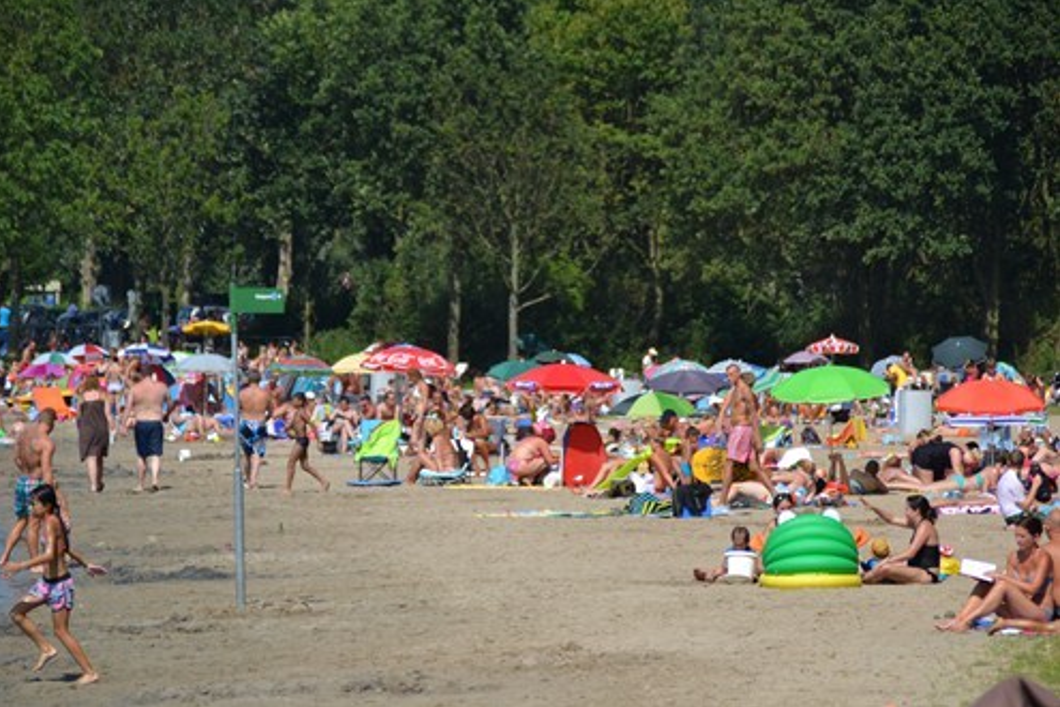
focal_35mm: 303
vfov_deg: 4.5
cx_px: 527
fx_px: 8921
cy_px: 352
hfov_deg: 6.8
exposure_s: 1/2000
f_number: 6.3
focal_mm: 200
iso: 400
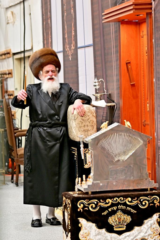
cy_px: 120
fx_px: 861
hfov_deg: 10.6
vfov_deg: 15.9
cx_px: 80
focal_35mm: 129
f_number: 2.8
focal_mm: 86
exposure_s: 1/200
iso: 400
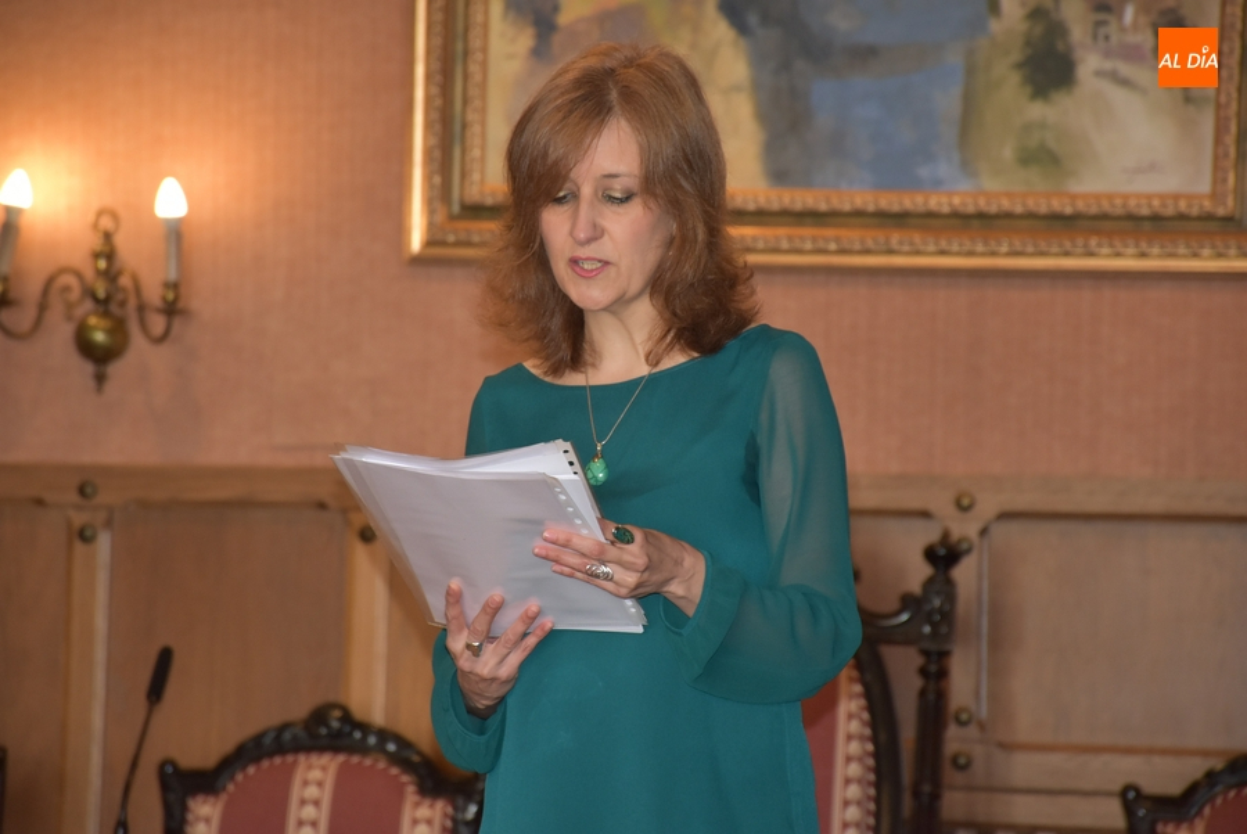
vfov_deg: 6.6
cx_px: 624
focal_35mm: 210
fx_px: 7281
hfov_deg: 9.8
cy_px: 417
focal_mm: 140
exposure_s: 1/100
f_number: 5.6
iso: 800
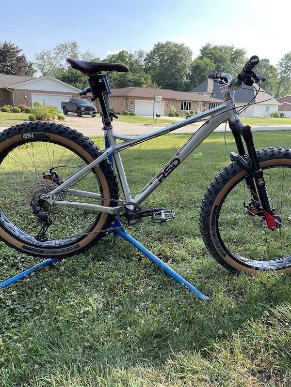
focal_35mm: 26
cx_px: 146
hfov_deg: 53.1
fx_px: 291
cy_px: 194
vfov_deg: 67.3
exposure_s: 1/643
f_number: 1.6
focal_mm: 4.2
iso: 32
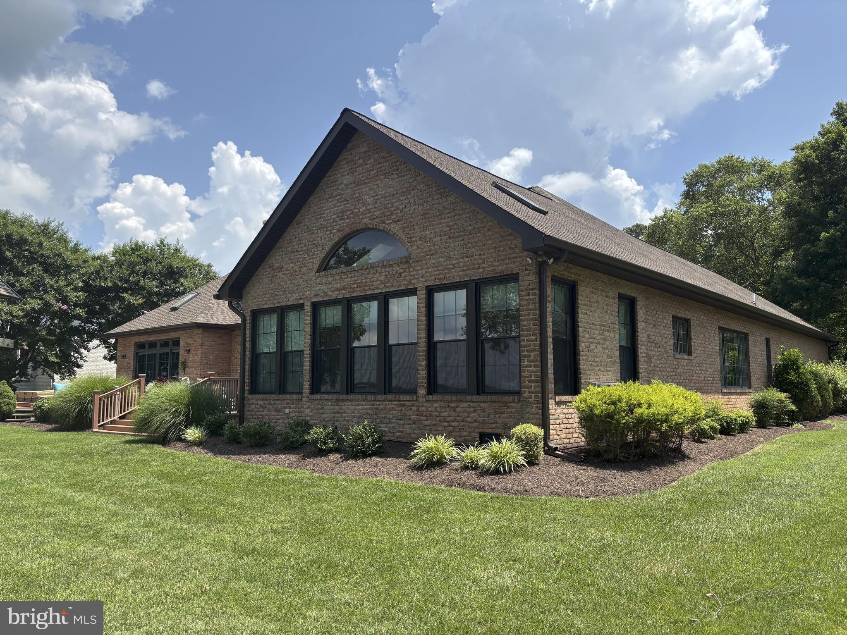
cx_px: 424
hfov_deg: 67.3
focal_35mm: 26
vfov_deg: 53.1
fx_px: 636
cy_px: 318
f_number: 1.6
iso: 50
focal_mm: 5.96
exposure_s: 1/2933
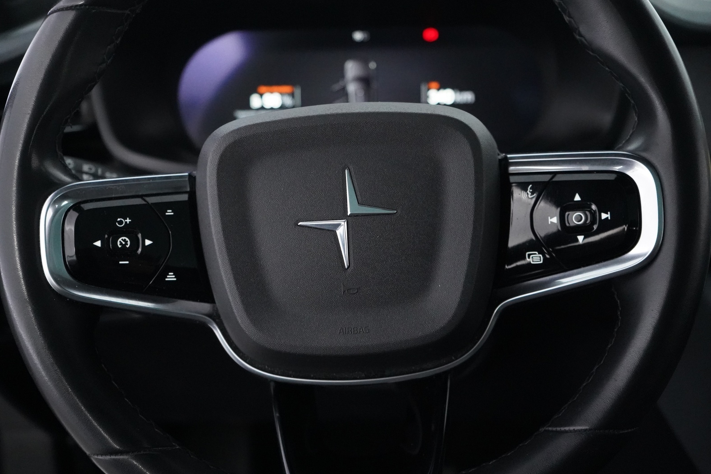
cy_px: 233
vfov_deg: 28.6
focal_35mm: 47
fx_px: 928
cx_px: 351
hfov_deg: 41.9
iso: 12800
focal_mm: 46
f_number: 4.5
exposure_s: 1/80
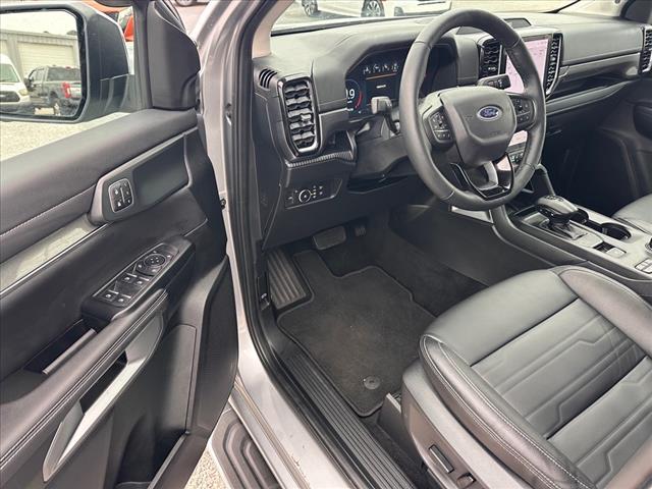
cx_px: 326
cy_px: 244
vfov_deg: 56.8
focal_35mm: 24
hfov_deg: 71.6
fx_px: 452
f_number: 1.78
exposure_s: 1/121
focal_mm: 6.86
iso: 160
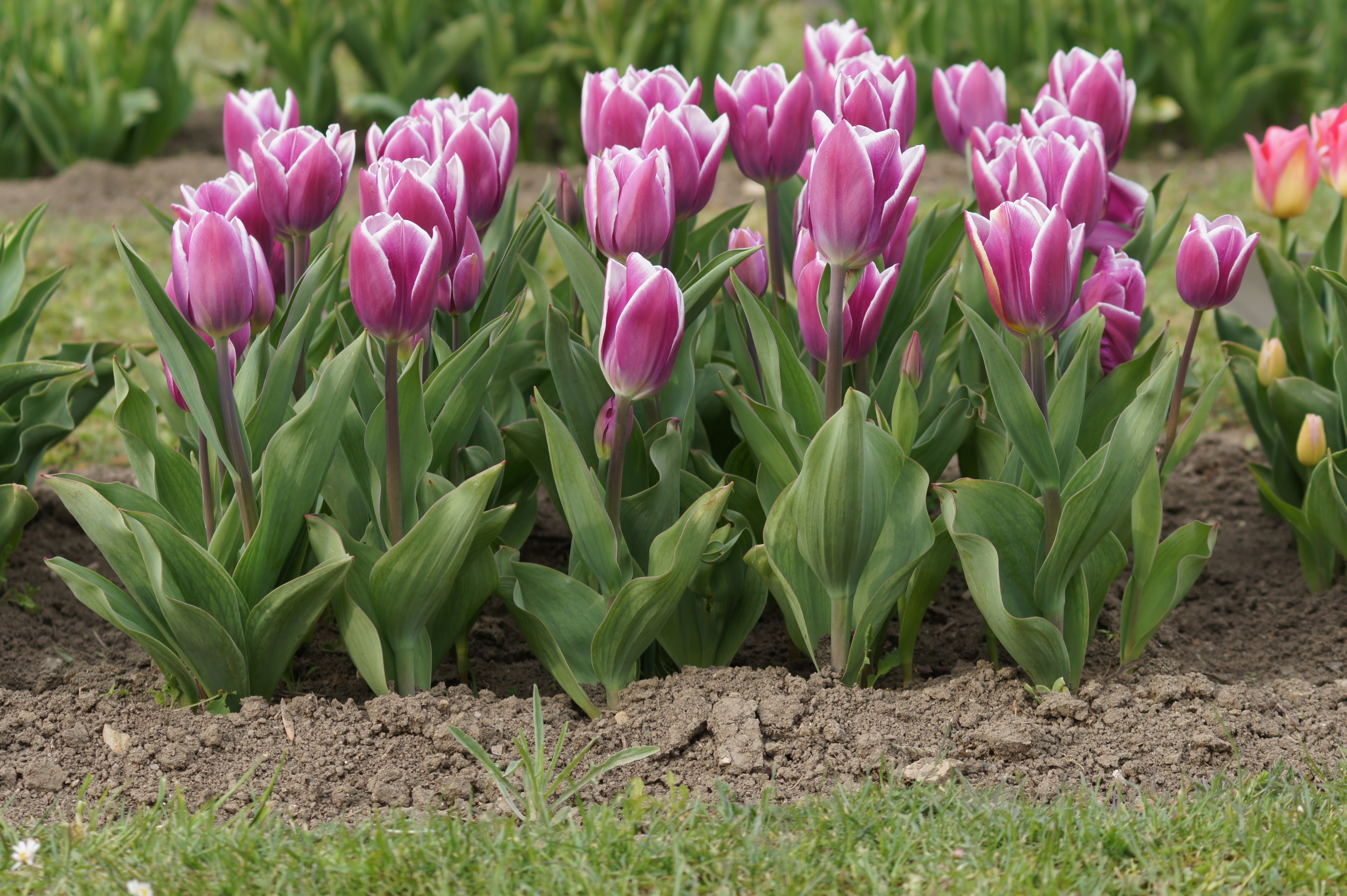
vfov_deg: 10.1
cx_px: 674
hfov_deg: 15.2
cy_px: 448
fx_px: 5048
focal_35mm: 135
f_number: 5.6
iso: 200
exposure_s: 1/160
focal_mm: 90
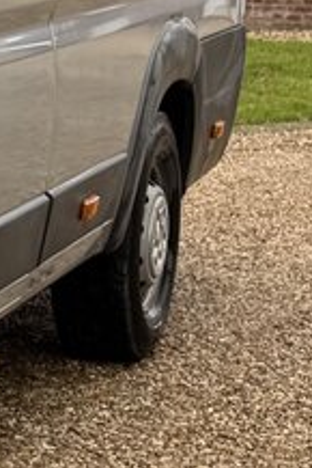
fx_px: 1908
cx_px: -816
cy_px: 170
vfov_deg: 13.9
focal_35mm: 147
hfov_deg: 7.4
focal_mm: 6.76
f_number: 1.78
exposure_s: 1/544
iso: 80
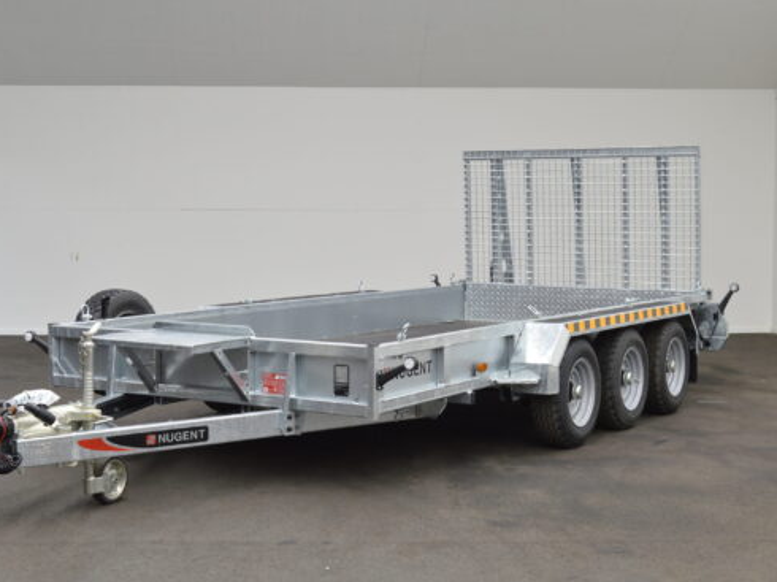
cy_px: 289
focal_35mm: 60
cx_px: 339
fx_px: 1346
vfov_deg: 24.4
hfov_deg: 32.2
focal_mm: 34
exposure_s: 1/2.5
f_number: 9
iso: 100
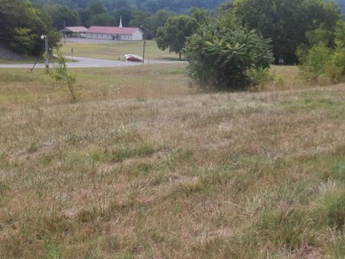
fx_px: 489
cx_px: 212
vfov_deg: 29.7
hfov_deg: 38.7
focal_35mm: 49
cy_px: 114
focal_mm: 5.9
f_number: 8
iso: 64
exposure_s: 1/100
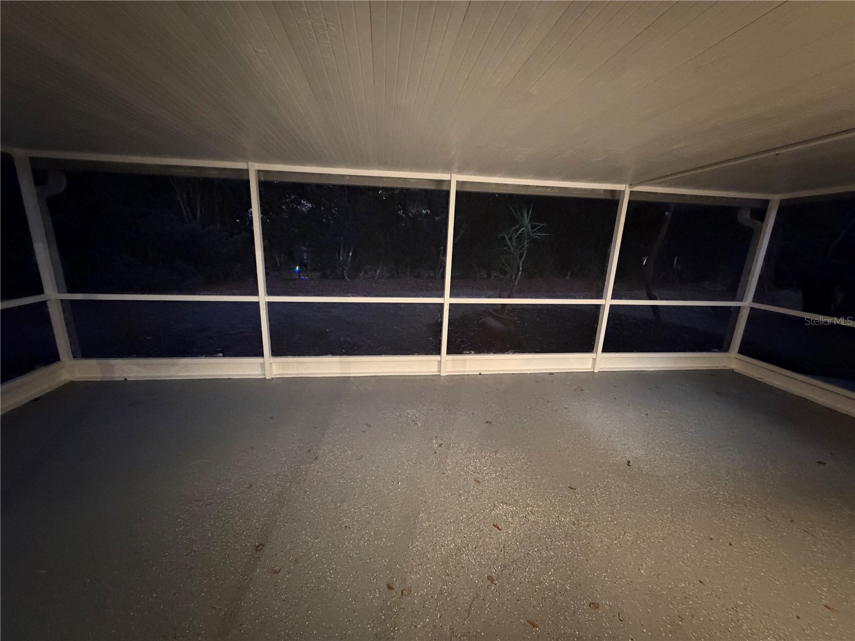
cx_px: 428
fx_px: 346
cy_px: 320
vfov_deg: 85.7
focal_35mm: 14
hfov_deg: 102.1
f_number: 2.2
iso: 1600
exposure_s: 1/30
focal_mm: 2.22
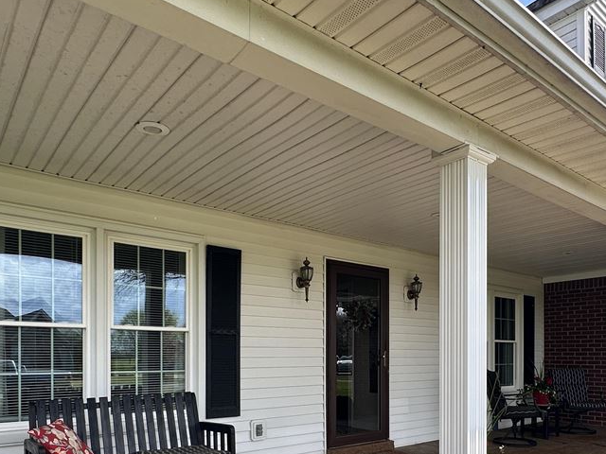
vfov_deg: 47.4
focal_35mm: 28
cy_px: 355
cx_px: 312
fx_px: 490
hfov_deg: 63.4
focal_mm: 2.22
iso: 40
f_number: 2.2
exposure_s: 1/581
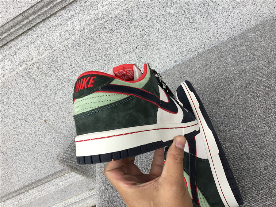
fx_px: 247
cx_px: 138
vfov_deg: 45.4
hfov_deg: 58.4
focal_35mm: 31
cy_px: 104
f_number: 2.4
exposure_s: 1/103
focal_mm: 3.3
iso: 25
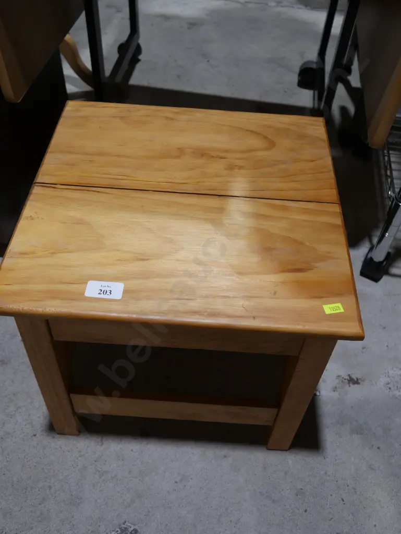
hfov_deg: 41.8
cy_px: 267
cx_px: 200
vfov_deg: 53.9
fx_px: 525
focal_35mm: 34
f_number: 4
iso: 200
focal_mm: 17
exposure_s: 1/100
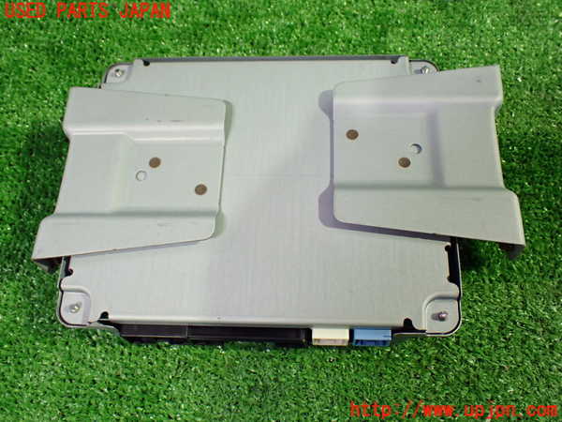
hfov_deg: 51.4
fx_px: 584
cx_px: 281
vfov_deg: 39.7
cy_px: 211
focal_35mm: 36
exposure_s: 1/60
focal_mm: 6.37
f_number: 2.5
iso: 800
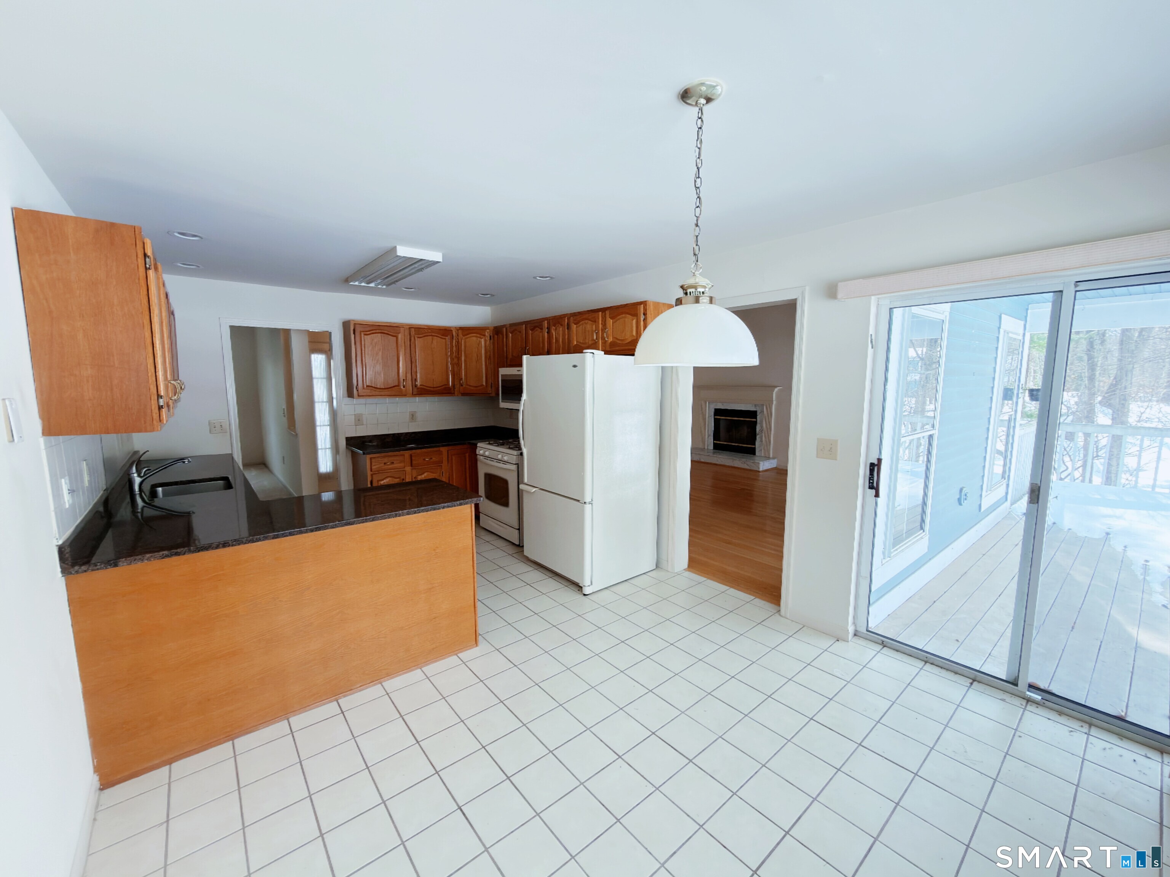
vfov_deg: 85.7
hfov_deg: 102.1
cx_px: 585
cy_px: 438
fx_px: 473
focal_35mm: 14
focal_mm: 2.22
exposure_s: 1/65
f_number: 2.2
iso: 50
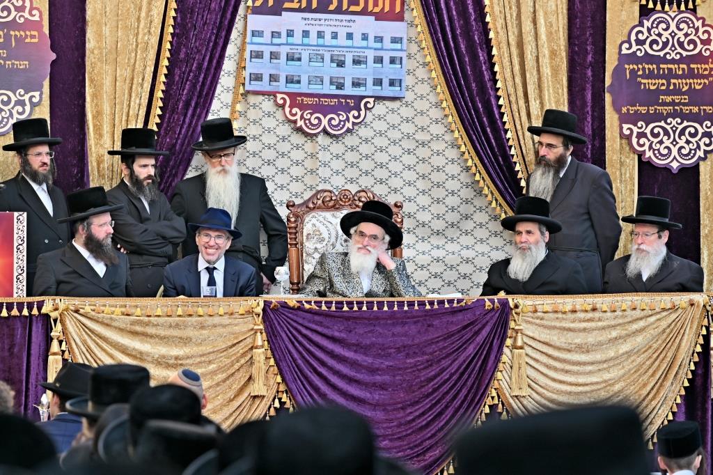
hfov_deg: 11.4
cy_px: 238
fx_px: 3564
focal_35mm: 180
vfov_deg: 7.6
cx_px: 356
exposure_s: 1/200
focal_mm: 120
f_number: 4
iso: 80
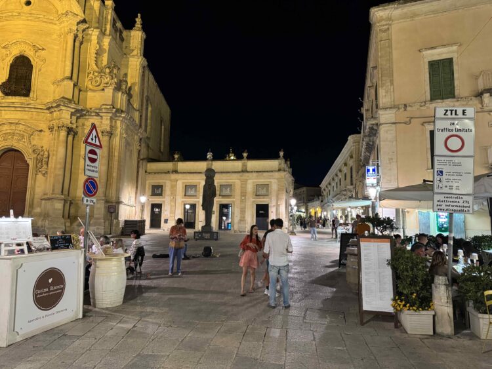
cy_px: 184
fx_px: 341
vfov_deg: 56.8
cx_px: 246
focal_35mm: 24
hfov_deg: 71.6
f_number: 1.78
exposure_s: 1/33
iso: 800
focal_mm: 6.76
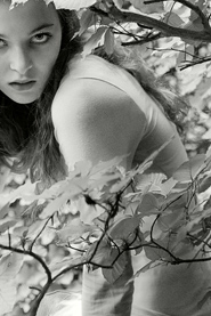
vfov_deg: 27.5
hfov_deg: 18.6
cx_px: 63
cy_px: 102
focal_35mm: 73
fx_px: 641
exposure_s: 1/250
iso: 400
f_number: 4
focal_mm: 45
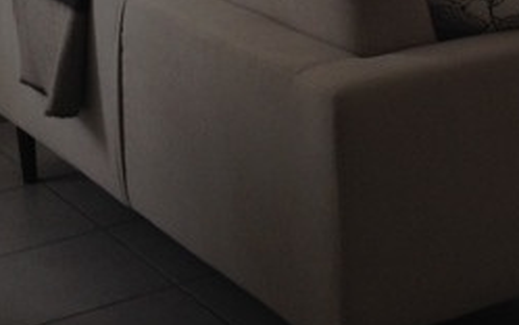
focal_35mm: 119
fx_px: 1684
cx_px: 479
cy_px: -156
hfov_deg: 17.2
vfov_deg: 10.7
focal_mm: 4.28
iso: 50
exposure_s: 1/60
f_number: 2.4
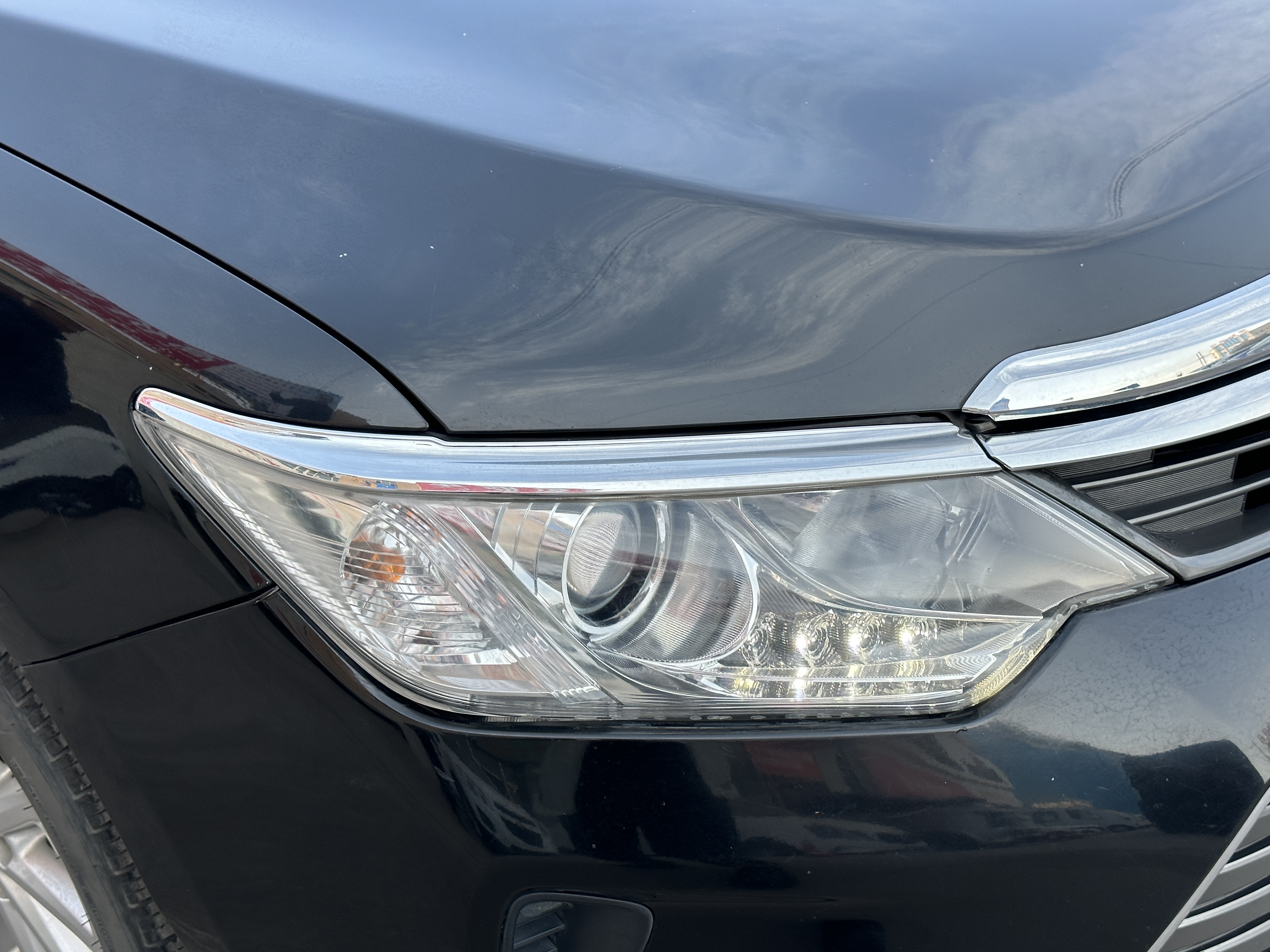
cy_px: 484
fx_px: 1798
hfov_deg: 38.9
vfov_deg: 29.7
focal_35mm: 49
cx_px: 644
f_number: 1.78
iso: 64
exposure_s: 1/773
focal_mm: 6.86
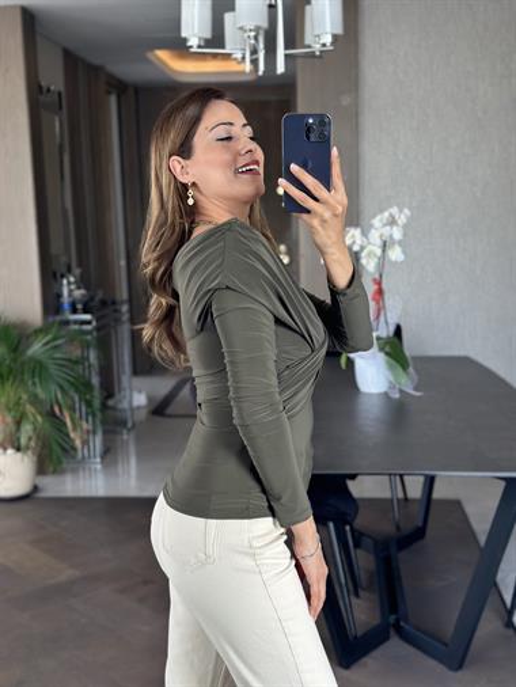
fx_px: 953
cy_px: 344
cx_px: 258
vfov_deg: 39.6
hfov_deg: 30.3
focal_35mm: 48
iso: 125
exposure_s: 1/106
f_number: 1.78
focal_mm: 6.86
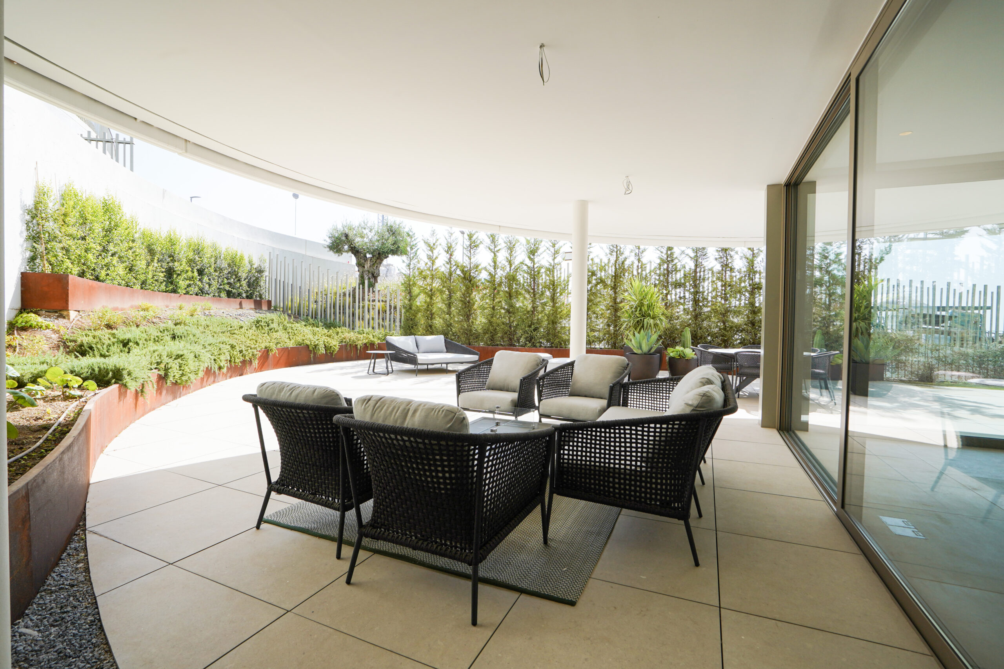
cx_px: 502
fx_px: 446
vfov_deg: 73.8
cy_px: 334
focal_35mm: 16
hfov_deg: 96.7
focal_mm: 16
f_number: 10
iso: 200
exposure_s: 1/200
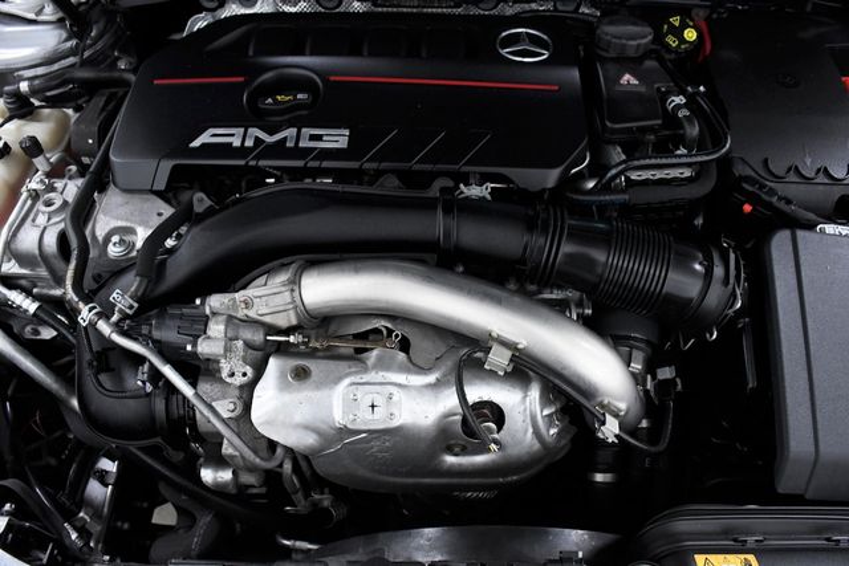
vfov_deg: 48.0
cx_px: 424
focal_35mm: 27
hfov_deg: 67.4
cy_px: 283
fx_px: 637
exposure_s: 1/125
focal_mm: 18
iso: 2500
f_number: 5.6
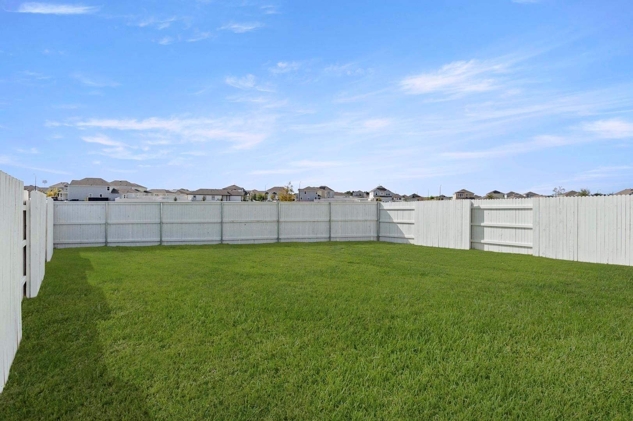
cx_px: 316
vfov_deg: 36.8
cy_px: 210
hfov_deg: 53.2
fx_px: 633
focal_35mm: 36
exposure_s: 1/3200
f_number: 8
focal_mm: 24
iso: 400
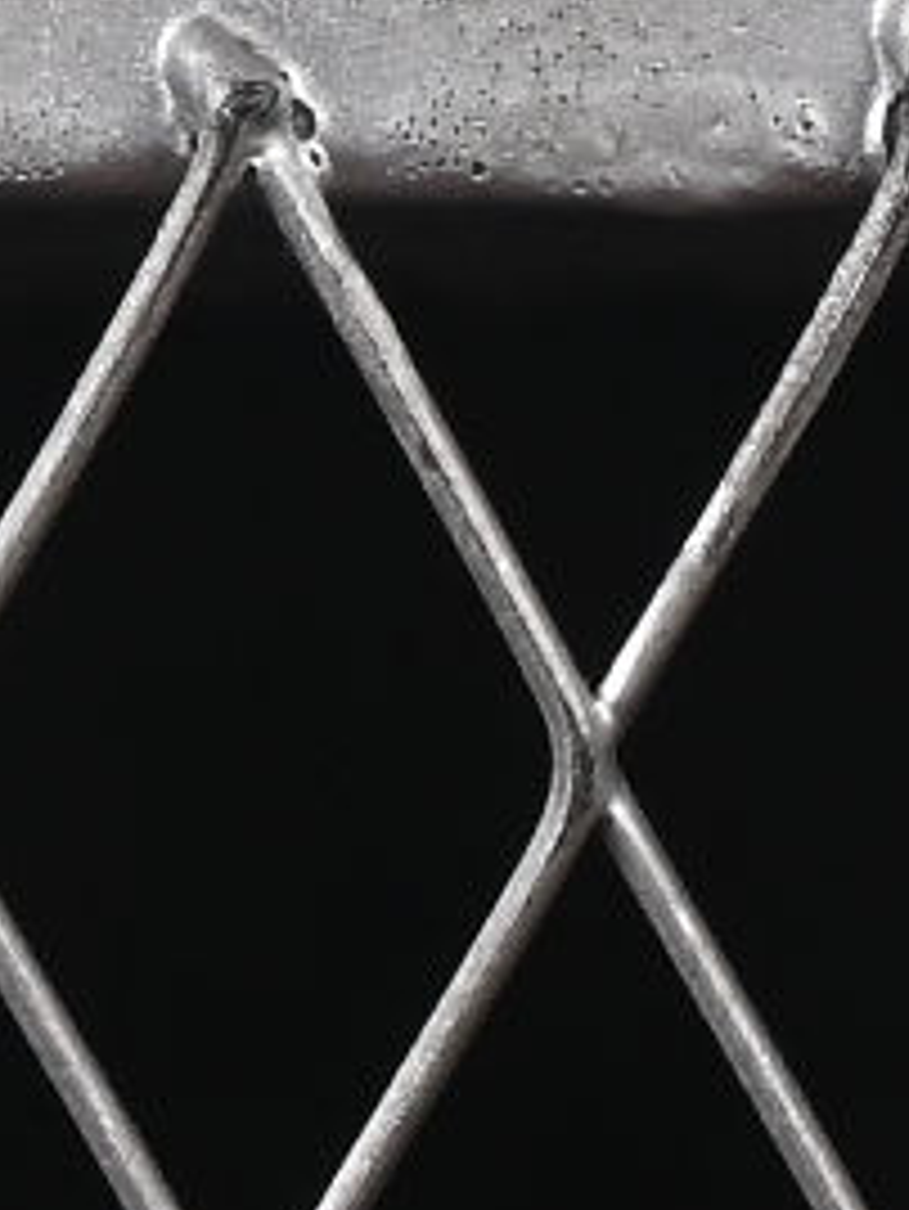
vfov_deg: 2.6
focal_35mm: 746
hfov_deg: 2.0
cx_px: 1755
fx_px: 26099
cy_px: -2861
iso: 160
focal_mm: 50
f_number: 8
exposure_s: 1/80
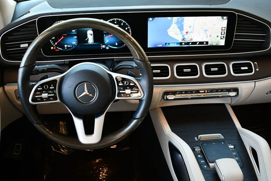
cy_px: 90
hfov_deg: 53.1
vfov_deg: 36.9
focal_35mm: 36
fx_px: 271
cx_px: 136
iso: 800
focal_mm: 18
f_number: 3.5
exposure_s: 1/200
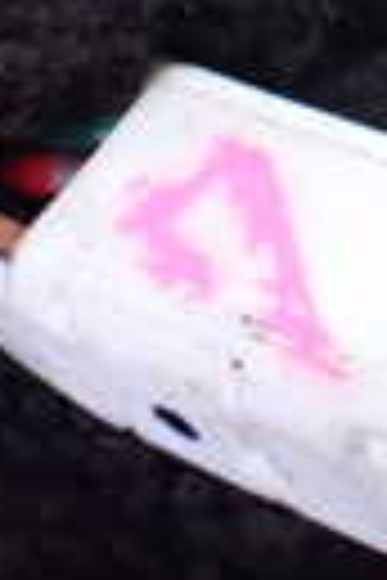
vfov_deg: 13.8
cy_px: -76
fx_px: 2338
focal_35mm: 145
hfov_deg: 9.1
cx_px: 634
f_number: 2.3
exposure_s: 1/30
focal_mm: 5.4
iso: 1000
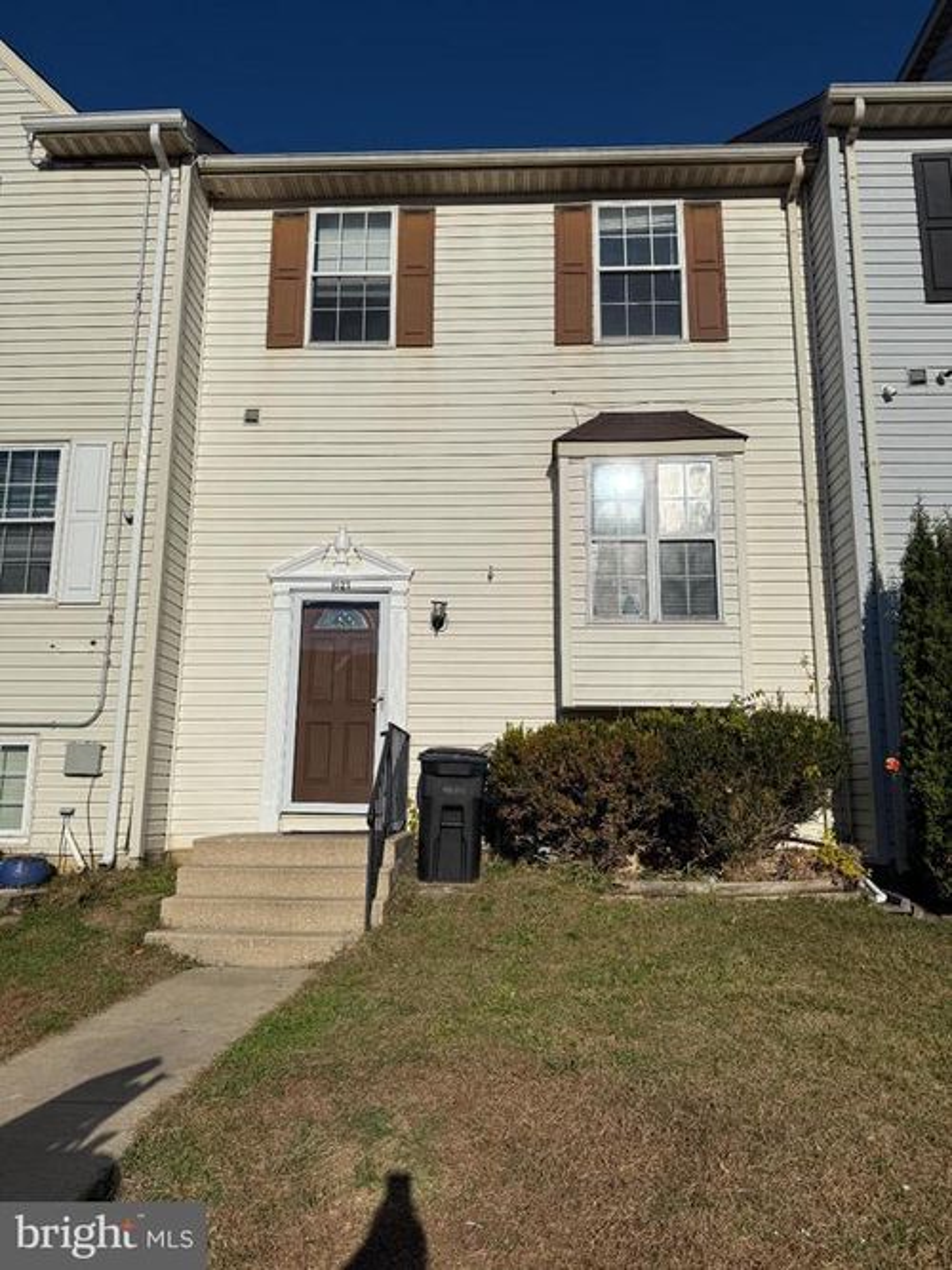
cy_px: 635
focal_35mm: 24
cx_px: 476
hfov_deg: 56.8
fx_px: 880
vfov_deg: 71.6
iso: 64
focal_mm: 6.76
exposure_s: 1/14286
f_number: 1.78
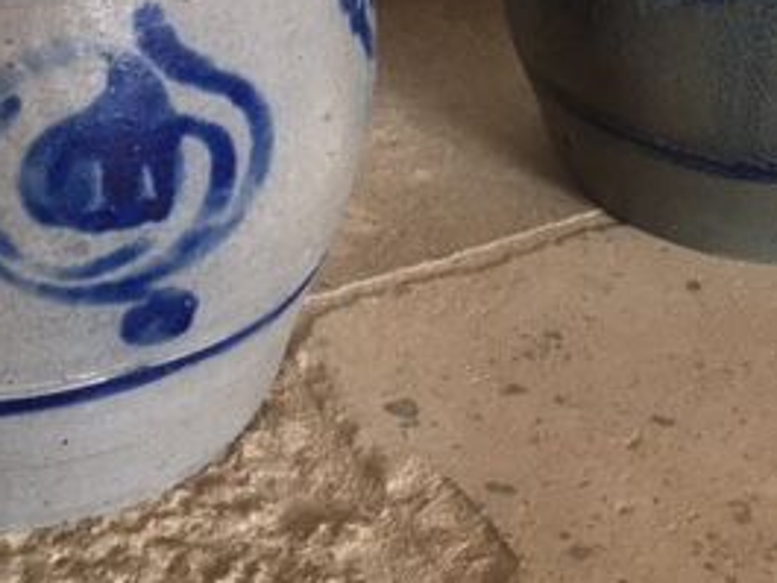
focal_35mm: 70
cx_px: 302
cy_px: -15
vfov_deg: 20.3
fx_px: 1572
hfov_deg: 27.7
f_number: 2.2
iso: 32
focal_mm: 4.15
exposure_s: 1/33
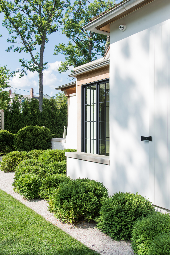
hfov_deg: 38.9
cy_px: 128
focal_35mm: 34
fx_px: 241
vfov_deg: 55.8
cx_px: 85
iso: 100
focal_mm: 34
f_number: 5.6
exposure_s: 1/320
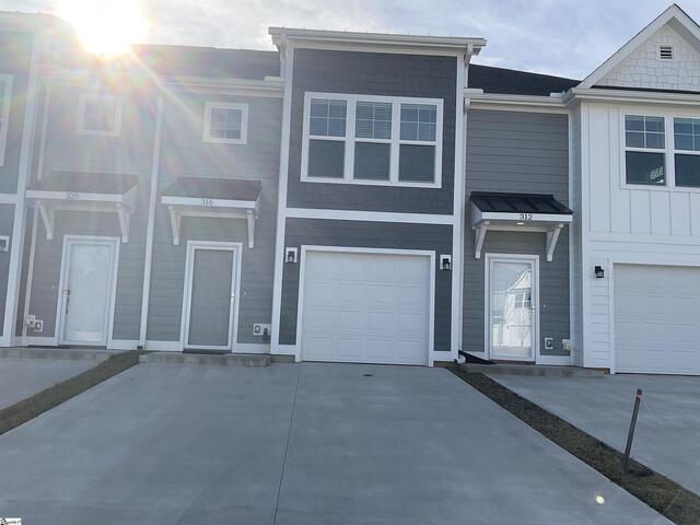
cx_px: 350
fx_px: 586
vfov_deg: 48.2
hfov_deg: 61.7
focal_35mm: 29
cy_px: 262
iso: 16
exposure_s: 1/1786
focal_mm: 3
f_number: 1.8
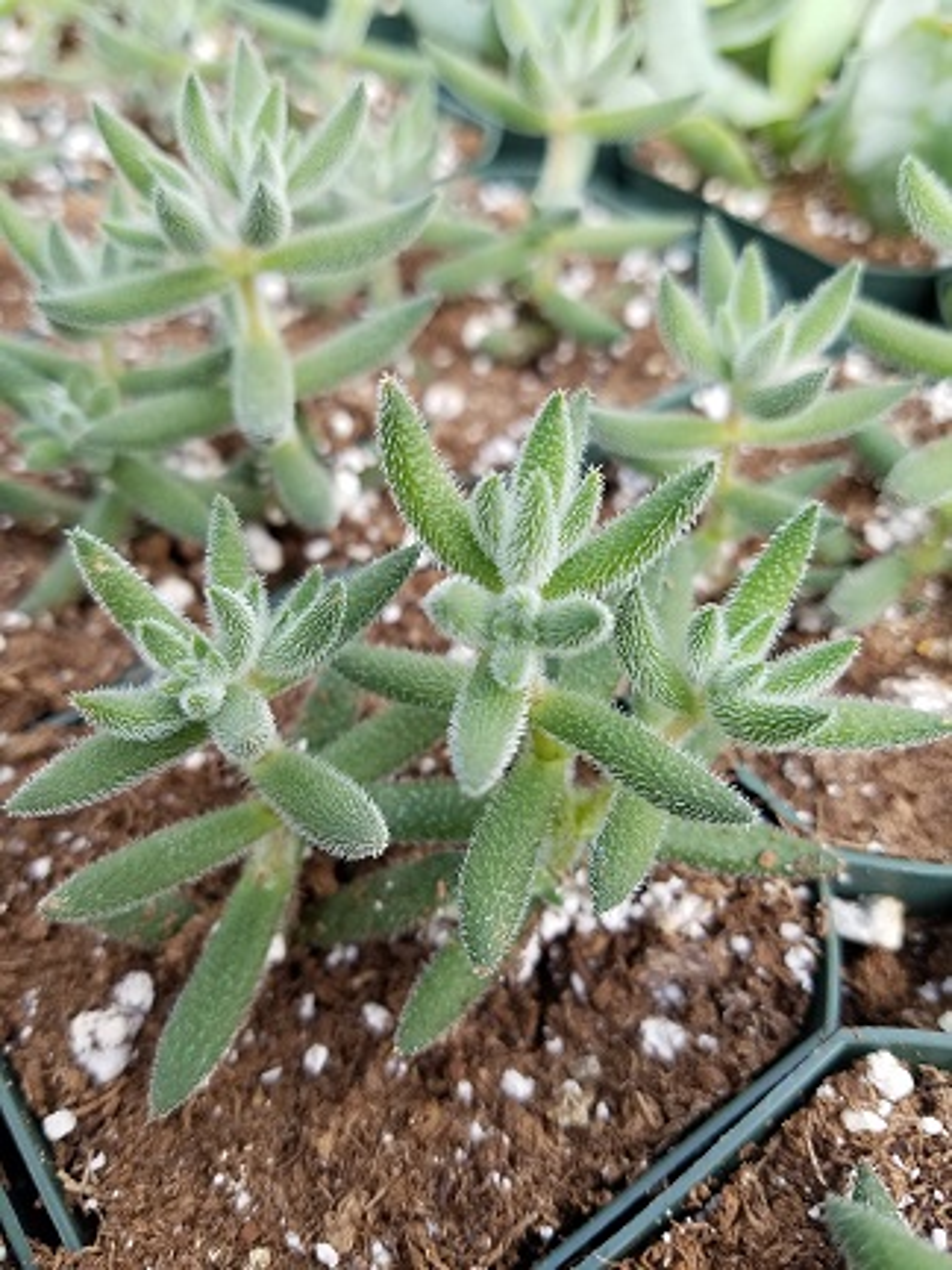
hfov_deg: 53.1
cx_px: 476
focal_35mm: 26
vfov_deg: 67.3
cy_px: 635
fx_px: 953
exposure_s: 1/248
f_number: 1.7
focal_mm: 4.2
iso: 50
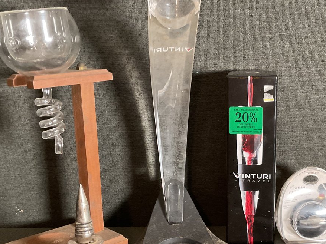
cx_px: 214
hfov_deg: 37.8
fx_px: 471
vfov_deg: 29.0
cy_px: 147
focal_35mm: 50
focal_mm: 3
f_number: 1.8
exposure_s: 1/60
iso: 250
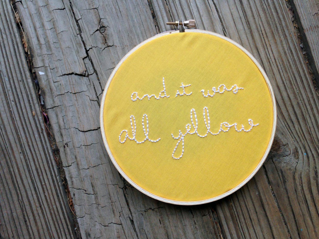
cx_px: 160
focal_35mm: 33
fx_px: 304
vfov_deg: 42.9
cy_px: 120
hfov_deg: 55.4
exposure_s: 1/120
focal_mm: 4.12
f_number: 2.4
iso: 64
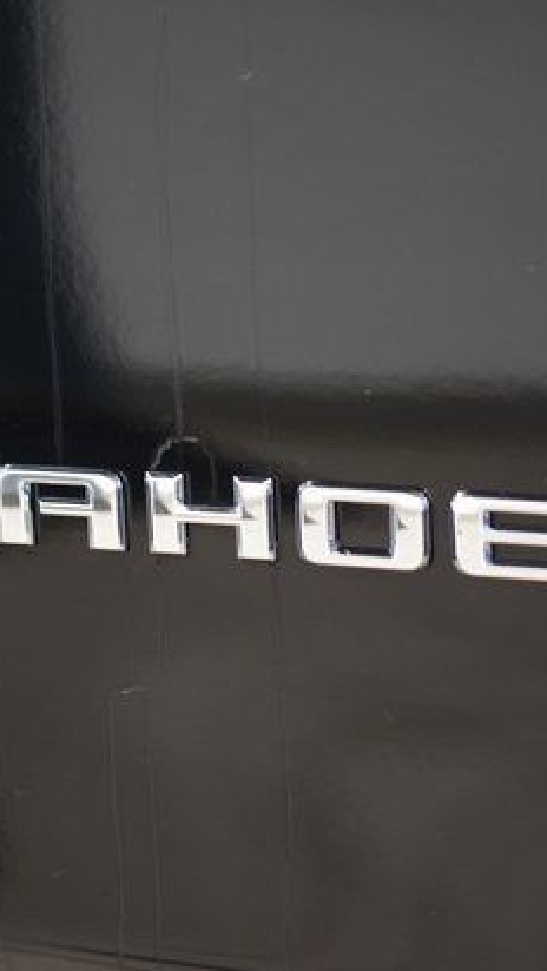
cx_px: 210
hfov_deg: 7.1
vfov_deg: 12.6
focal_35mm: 171
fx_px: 4406
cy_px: 494
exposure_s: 1/30
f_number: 2.8
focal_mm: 70
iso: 1600
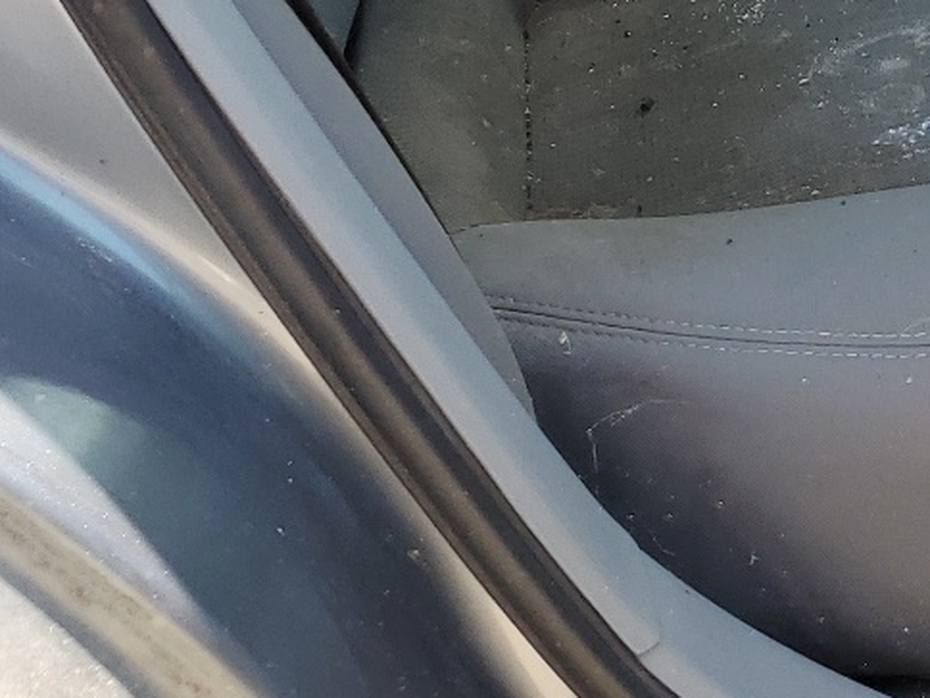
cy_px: -408
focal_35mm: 86
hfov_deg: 21.5
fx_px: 2310
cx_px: 1032
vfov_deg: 15.6
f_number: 1.5
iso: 50
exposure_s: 1/500
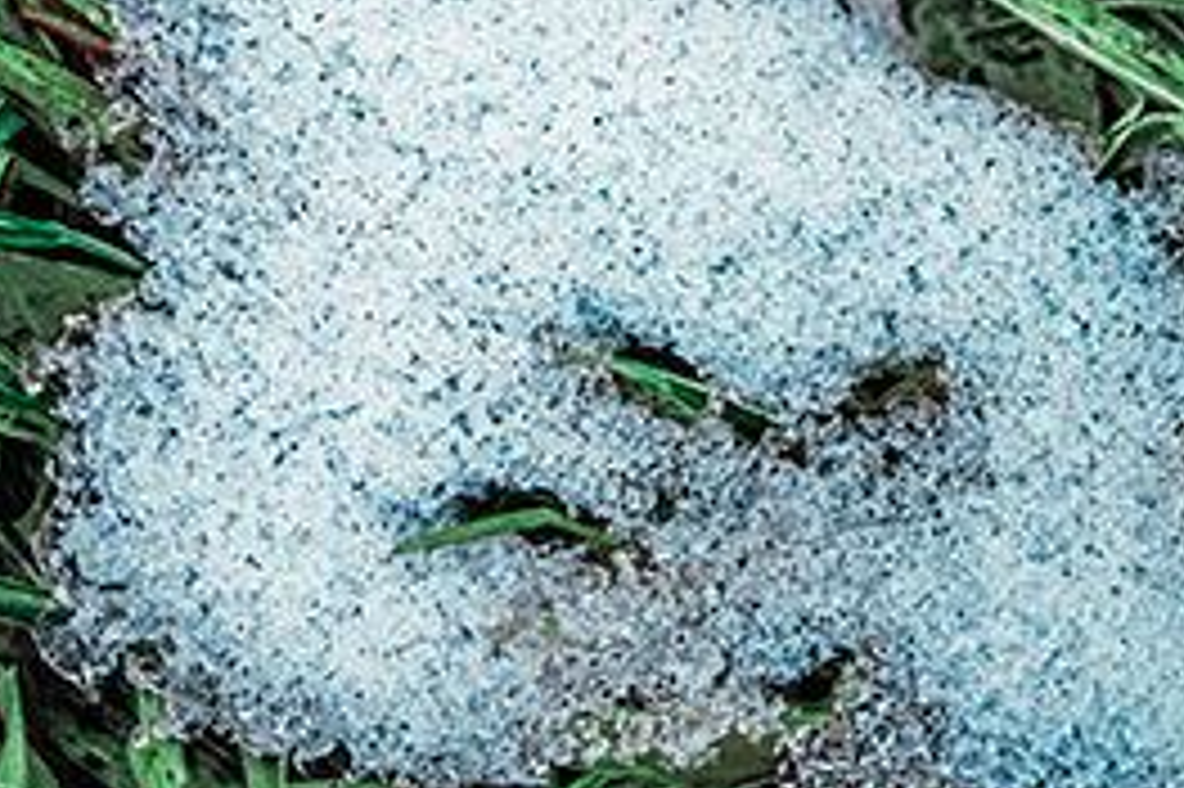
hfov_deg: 5.2
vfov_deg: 3.4
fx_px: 13114
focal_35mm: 399
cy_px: 448
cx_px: 297
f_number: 6.3
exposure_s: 1/1250
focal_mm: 210
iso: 1600
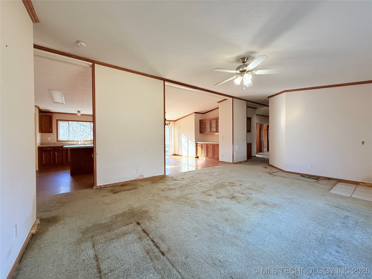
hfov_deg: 102.1
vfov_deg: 85.7
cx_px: 186
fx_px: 150
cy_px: 140
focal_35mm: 14
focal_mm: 2.22
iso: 250
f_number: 2.2
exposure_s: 1/120
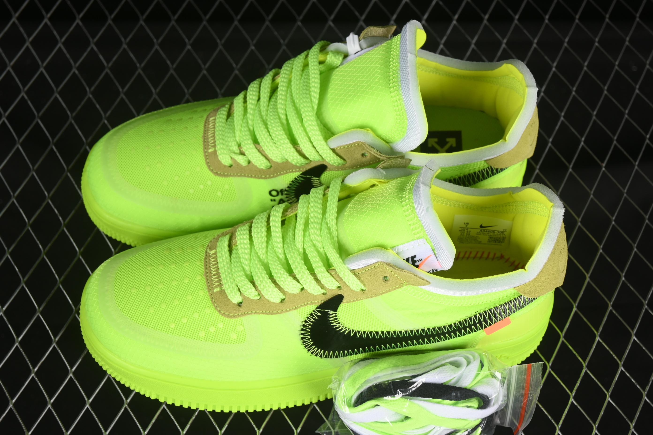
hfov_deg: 27.0
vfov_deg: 18.2
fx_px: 1360
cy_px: 218
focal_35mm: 75
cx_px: 326
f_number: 7.1
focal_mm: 50
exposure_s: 1/80
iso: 160
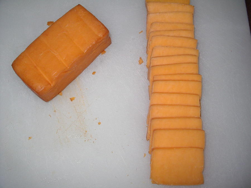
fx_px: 276
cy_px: 94
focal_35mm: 38
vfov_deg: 37.7
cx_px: 126
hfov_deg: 49.0
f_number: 4.8
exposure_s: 1/60
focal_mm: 5.8
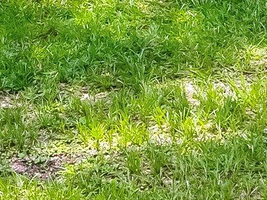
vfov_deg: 8.3
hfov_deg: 11.6
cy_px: -205
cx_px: 31
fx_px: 1312
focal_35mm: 170
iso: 400
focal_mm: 24
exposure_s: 1/100
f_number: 9
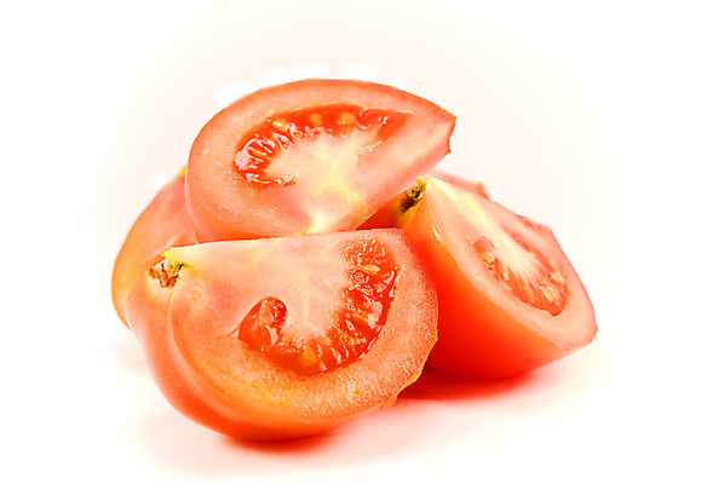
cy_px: 242
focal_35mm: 75
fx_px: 1510
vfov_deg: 18.2
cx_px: 362
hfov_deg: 27.0
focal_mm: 50
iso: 200
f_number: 8
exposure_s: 1/80
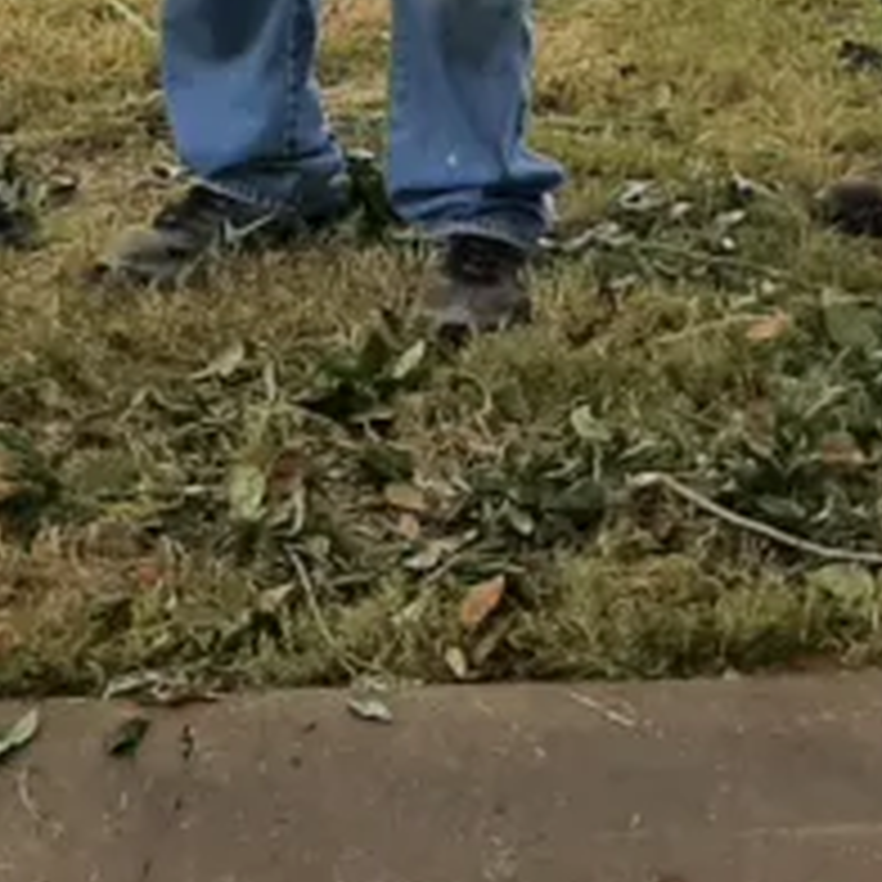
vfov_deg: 13.2
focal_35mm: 120
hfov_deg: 14.5
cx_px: 644
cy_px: -666
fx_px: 3459
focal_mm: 3.93
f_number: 1.7
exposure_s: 1/552
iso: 40
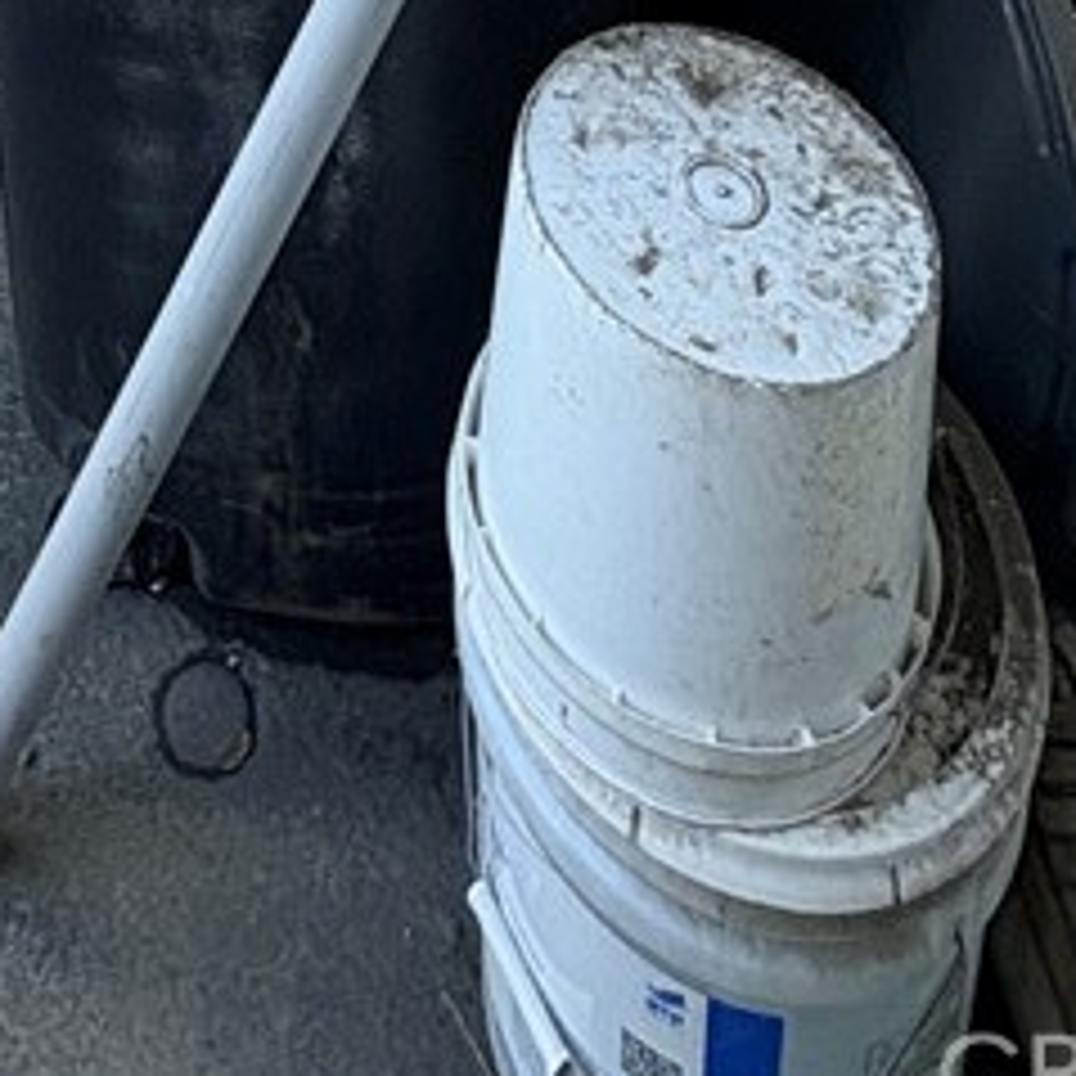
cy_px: -1166
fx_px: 1864
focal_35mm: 53
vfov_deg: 18.2
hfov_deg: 31.2
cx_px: 189
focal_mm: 2.22
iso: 80
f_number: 2.2
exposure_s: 1/99
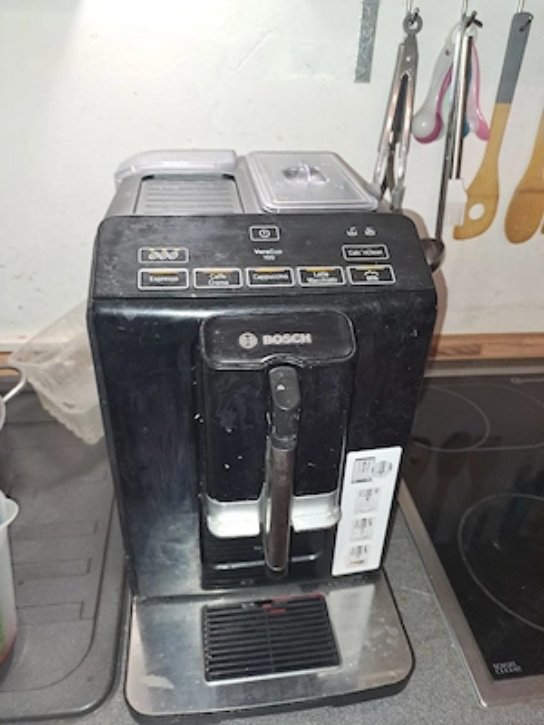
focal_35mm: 25
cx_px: 272
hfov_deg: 54.9
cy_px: 362
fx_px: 524
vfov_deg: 69.4
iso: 160
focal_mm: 4.65
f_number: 1.8
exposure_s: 1/33
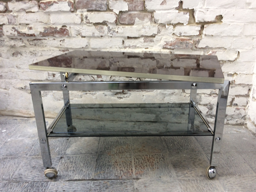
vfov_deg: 48.2
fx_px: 214
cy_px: 96
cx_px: 128
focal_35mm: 29
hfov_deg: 61.7
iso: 64
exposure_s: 1/100
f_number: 2.2
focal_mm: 4.15
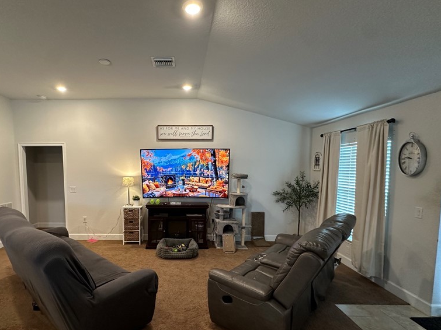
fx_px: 242
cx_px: 180
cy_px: 185
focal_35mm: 19
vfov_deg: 68.4
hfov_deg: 83.8
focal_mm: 2.22
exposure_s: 1/60
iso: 250
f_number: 2.2
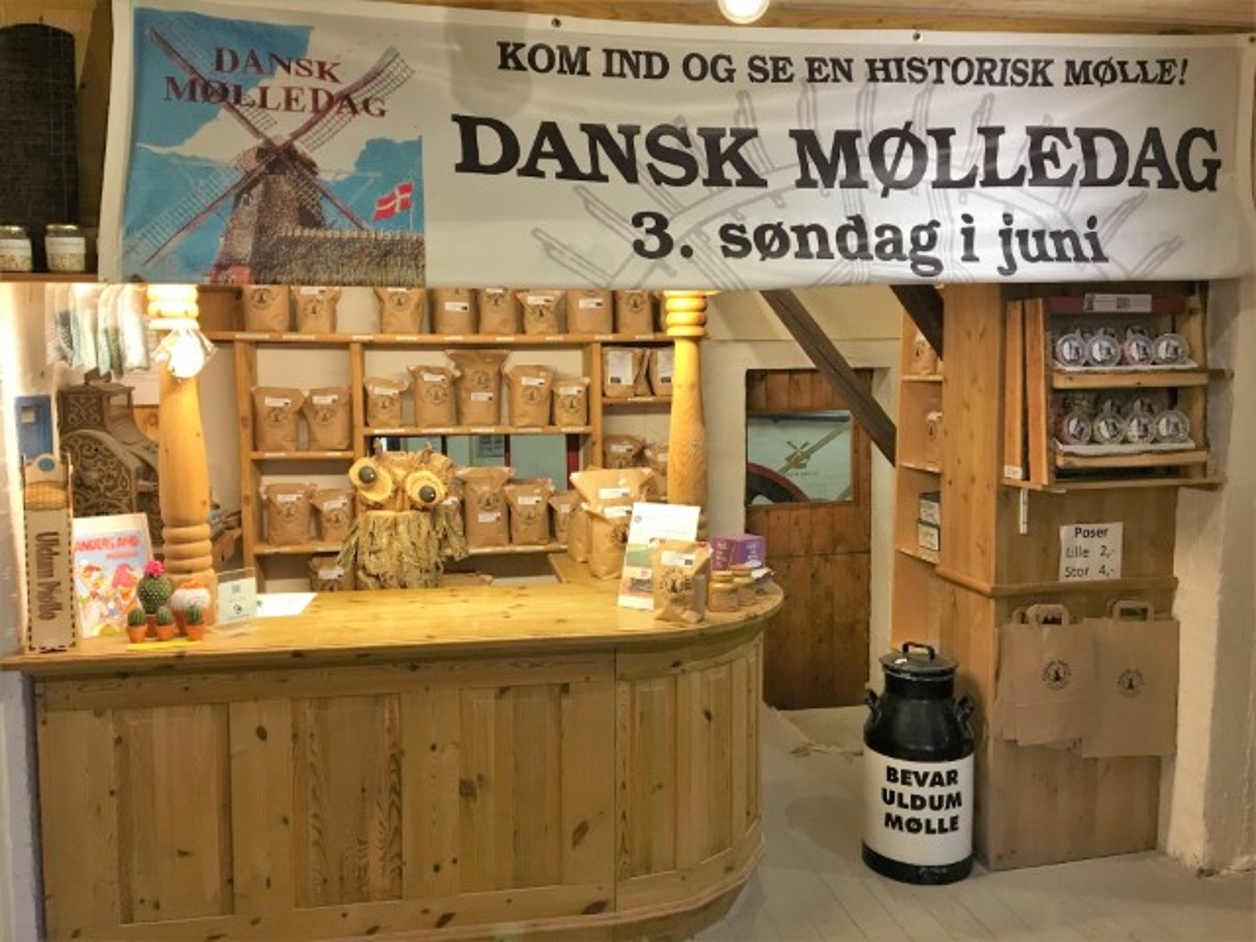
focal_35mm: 29
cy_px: 471
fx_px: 1052
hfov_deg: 61.7
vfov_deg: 48.2
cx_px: 628
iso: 125
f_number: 2.2
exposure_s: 1/33
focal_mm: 4.15
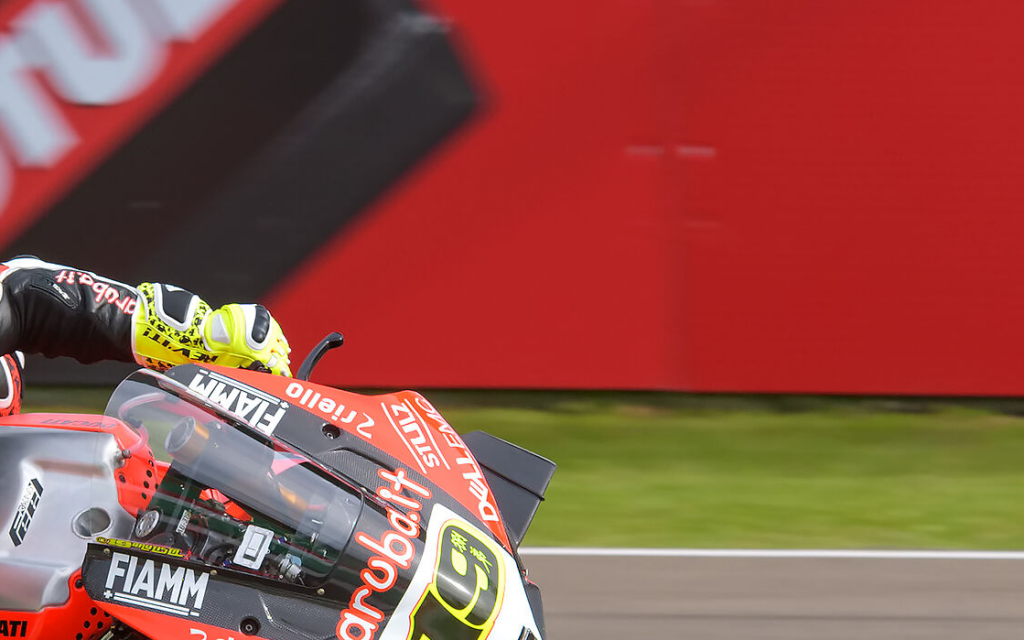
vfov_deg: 4.0
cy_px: 528
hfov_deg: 6.4
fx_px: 9152
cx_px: 130
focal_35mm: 328
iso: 200
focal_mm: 150
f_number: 7.1
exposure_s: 1/400
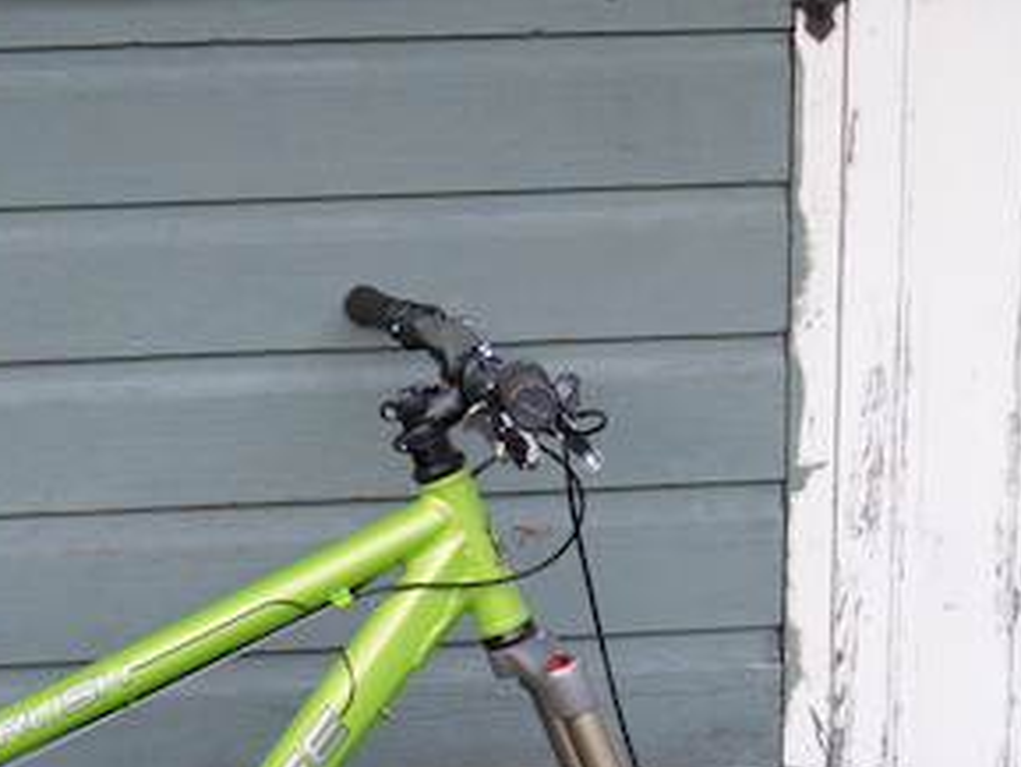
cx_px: 67
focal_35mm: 120
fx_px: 3541
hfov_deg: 16.2
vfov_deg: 12.1
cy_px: 884
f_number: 4.5
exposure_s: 1/30
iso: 400
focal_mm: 30
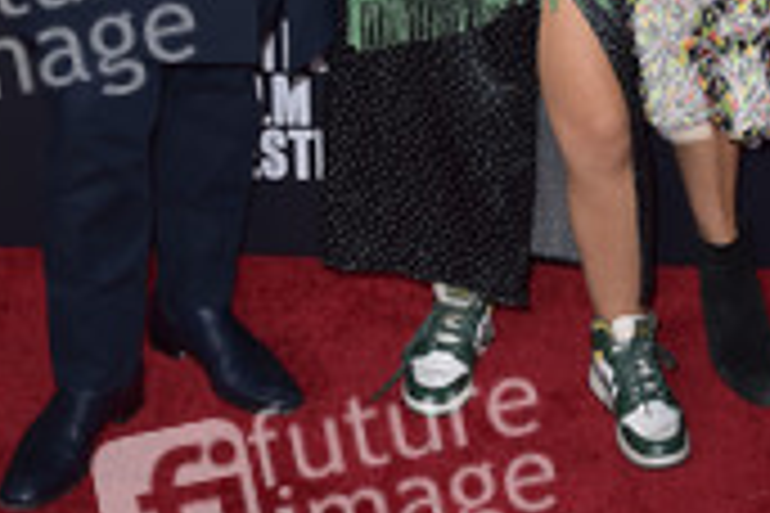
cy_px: -189
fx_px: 1754
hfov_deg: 24.7
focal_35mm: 82
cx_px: 457
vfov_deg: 15.7
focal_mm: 35
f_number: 6.3
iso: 500
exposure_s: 1/200
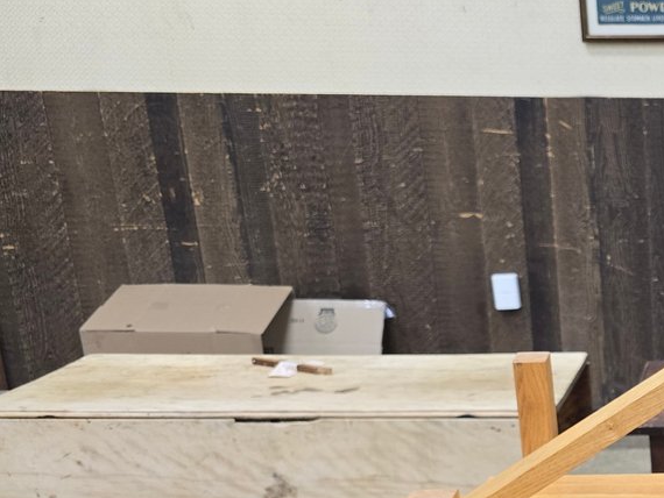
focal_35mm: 61
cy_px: 405
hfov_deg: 26.8
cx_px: 861
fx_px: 1171
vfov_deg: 23.7
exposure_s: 1/63
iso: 200
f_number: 1.7
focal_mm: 6.3
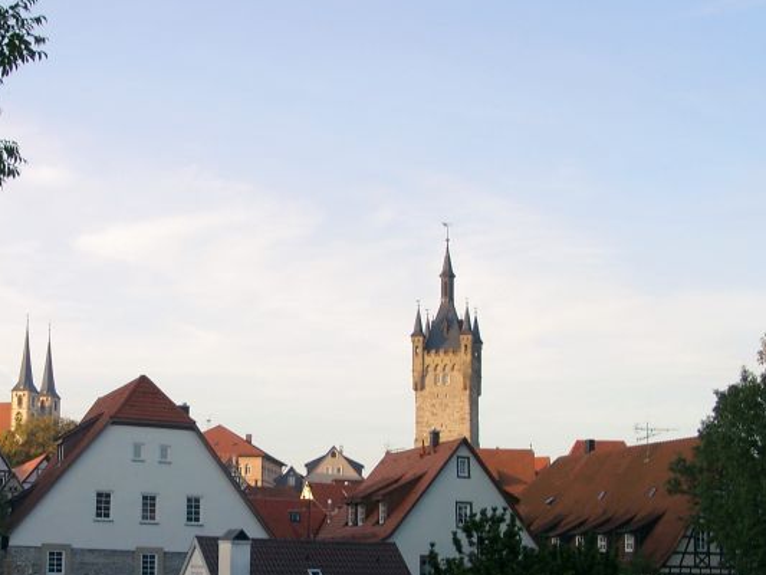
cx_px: 218
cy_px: 417
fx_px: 1394
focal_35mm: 63
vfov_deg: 23.1
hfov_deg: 30.3
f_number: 4
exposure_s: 1/167
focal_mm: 8.82
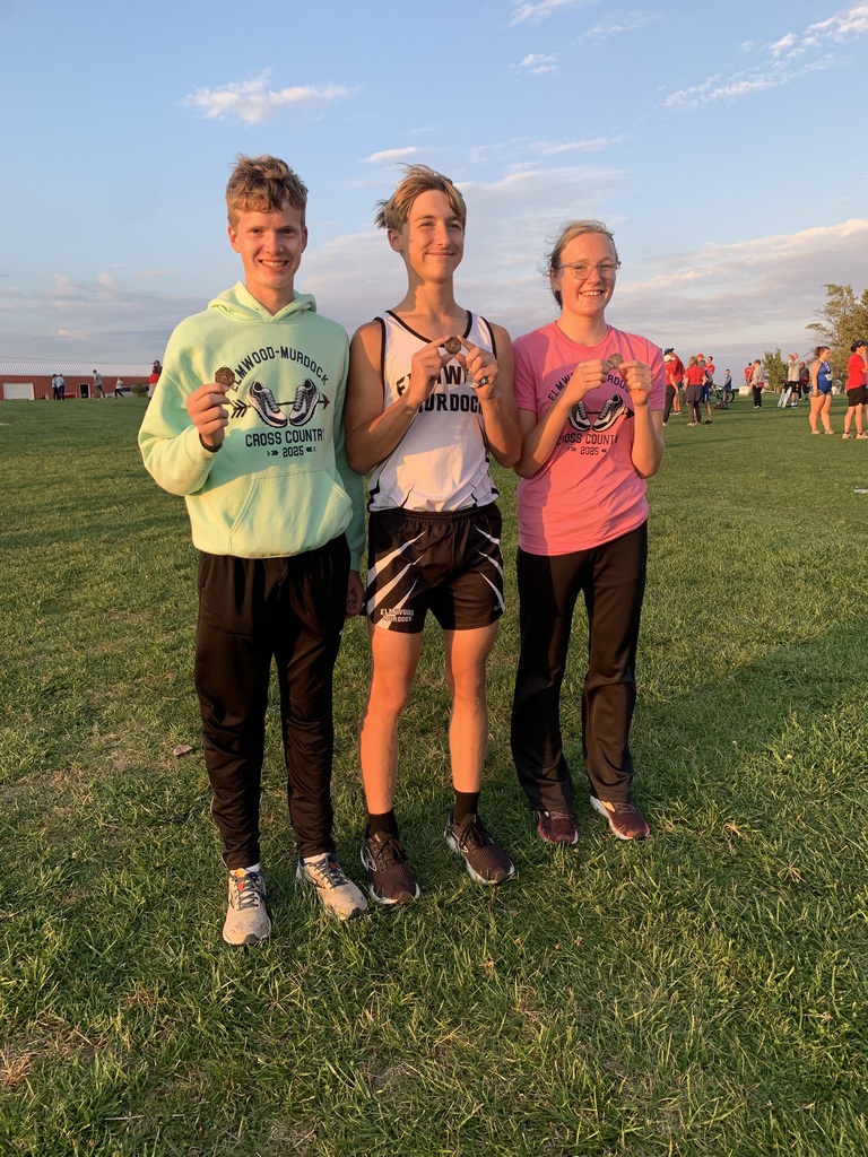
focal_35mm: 26
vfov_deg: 67.3
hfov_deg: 53.1
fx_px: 869
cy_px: 578
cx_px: 434
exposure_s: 1/446
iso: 25
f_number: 1.8
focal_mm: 4.25
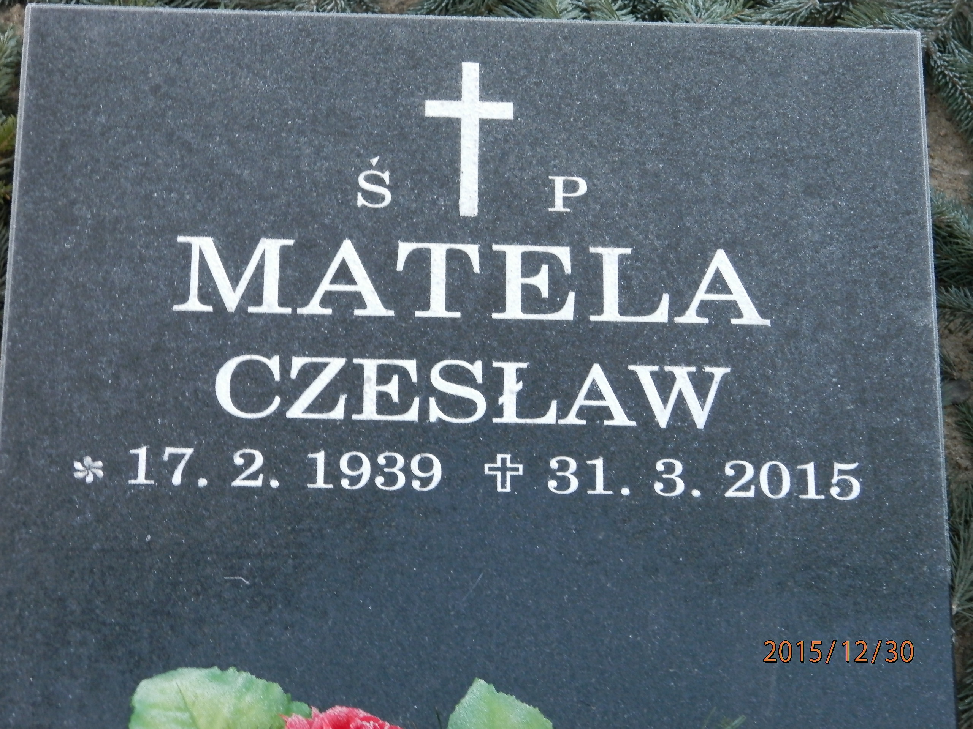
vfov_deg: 14.0
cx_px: 486
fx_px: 2979
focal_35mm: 106
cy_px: 364
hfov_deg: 18.5
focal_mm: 19
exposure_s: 1/20
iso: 200
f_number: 4.5
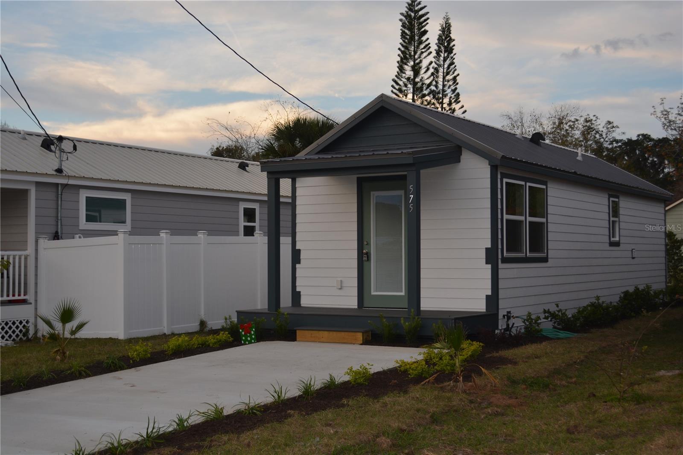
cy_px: 228
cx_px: 342
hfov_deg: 38.9
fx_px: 967
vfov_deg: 26.5
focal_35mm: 51
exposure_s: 1/125
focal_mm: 34
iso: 200
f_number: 5
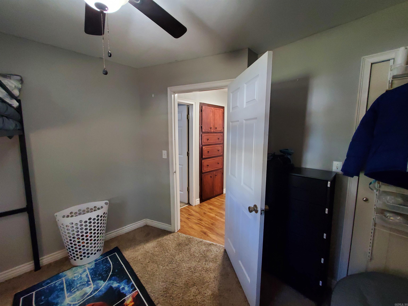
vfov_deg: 89.9
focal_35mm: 13
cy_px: 153
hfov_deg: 106.2
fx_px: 153
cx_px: 204
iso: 400
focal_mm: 1.8
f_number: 2.2
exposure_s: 1/30
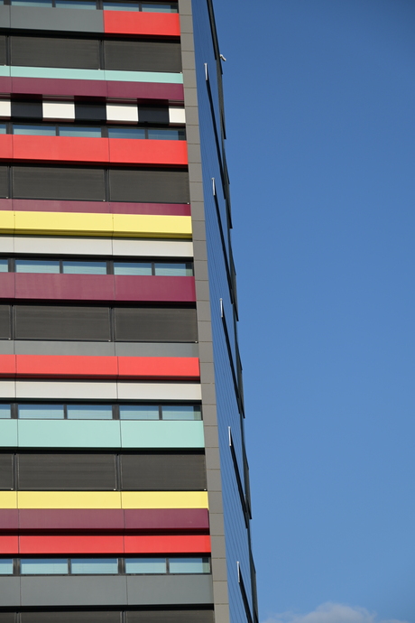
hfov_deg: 13.0
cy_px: 312
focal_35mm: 105
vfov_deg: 19.5
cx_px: 208
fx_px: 1815
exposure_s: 1/1000
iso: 200
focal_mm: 105
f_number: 6.3
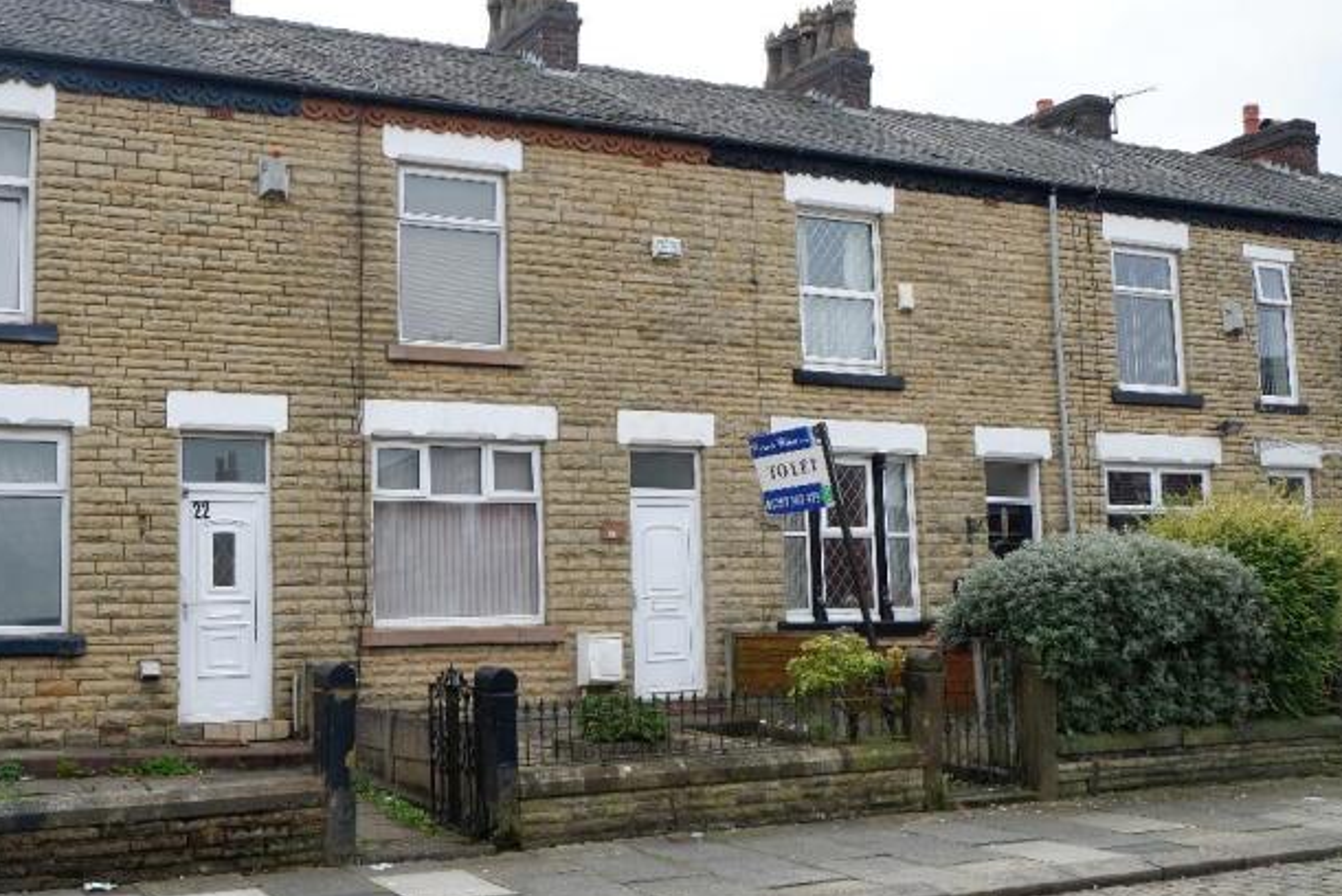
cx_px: 636
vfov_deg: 29.9
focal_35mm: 45
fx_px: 1678
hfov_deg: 43.6
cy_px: 438
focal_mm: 28.2
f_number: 6.4
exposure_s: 1/140
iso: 200
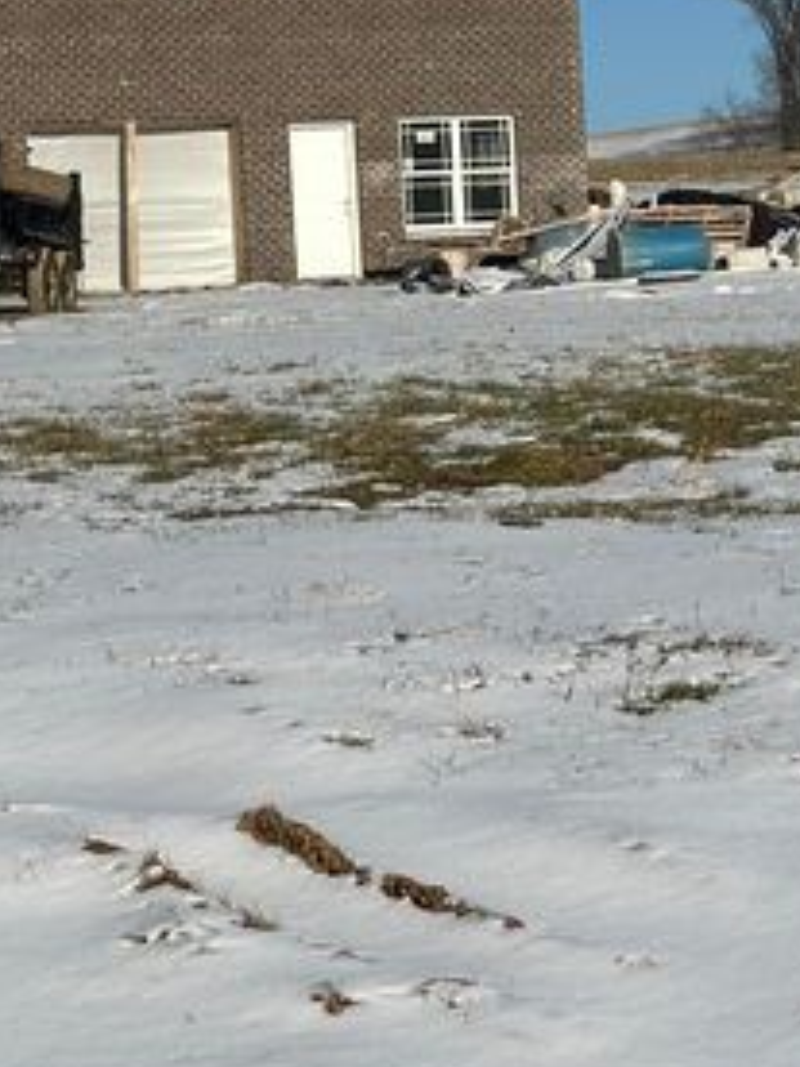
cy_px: 245
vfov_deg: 16.9
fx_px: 3574
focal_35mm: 116
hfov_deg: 12.6
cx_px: 27
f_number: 1.78
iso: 100
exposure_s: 1/13699
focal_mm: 6.86
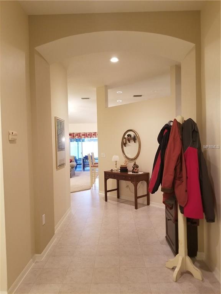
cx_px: 110
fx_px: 221
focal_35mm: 26
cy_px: 147
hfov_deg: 53.1
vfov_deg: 67.3
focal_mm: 4.25
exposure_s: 1/17
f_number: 1.7
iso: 250
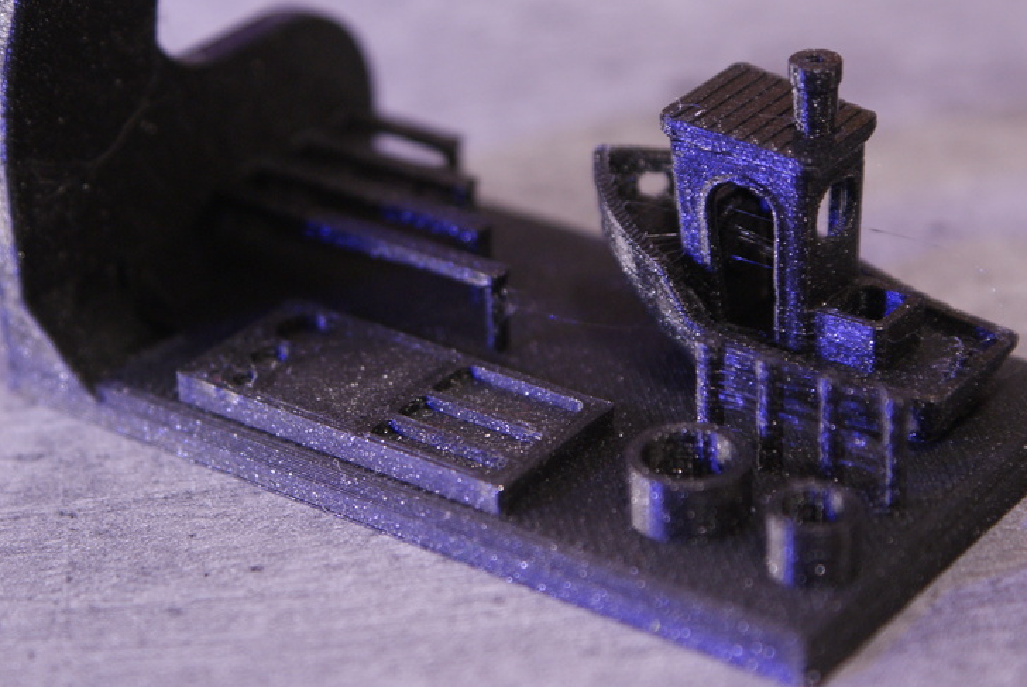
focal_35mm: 110
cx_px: 491
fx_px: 3132
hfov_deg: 18.6
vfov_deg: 12.5
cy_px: 241
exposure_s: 1/2
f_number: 5.6
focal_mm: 55
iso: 400
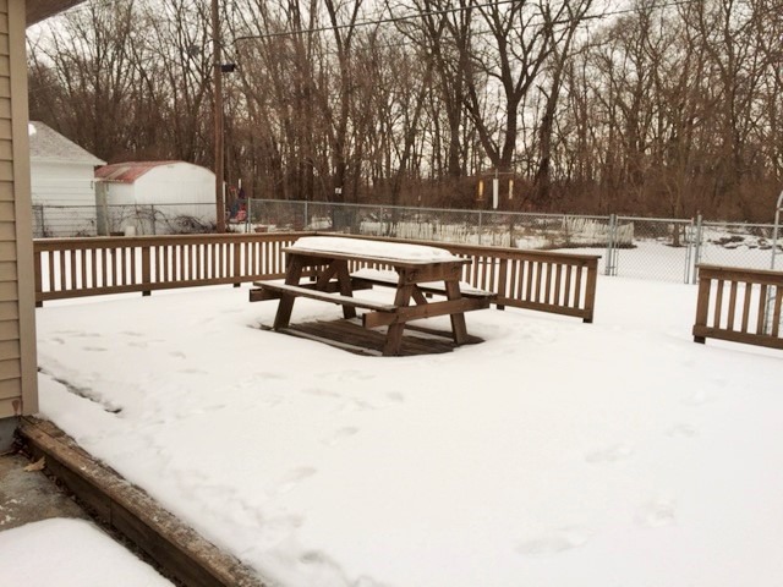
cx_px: 392
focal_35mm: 29
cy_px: 294
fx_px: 656
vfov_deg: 48.2
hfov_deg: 61.7
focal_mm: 4.15
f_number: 2.2
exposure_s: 1/494
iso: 32
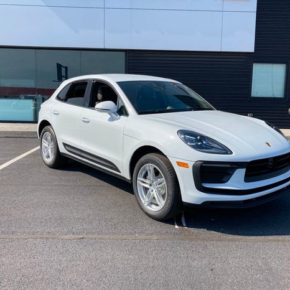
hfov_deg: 48.4
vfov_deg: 48.4
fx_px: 322
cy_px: 143
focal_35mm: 34
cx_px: 159
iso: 20
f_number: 1.8
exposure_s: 1/1845
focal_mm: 3.99
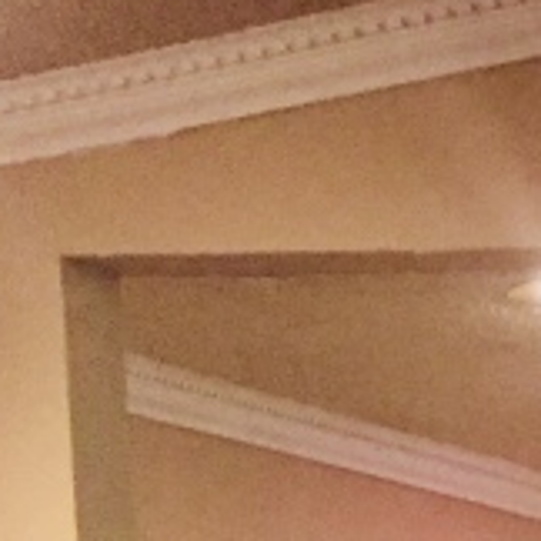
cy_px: 1022
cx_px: 1610
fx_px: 2864
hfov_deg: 8.9
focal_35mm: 162
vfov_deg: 10.1
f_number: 2.2
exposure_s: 1/24
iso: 250
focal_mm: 4.15
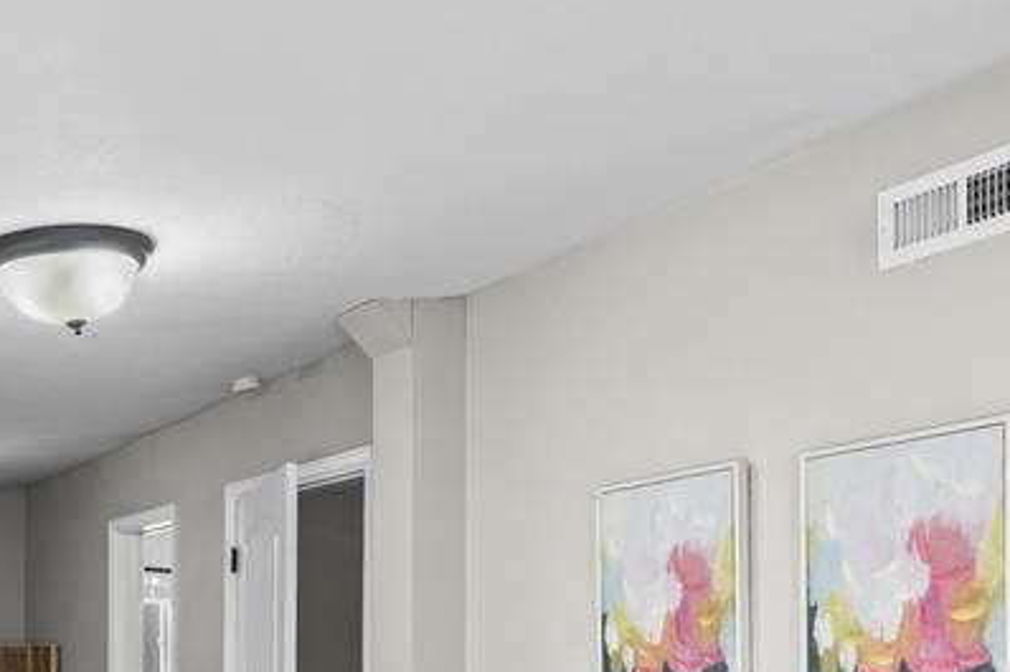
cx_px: 383
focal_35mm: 36
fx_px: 1010
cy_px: 675
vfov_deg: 33.6
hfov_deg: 52.6
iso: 800
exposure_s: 1/6
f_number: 8
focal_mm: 14
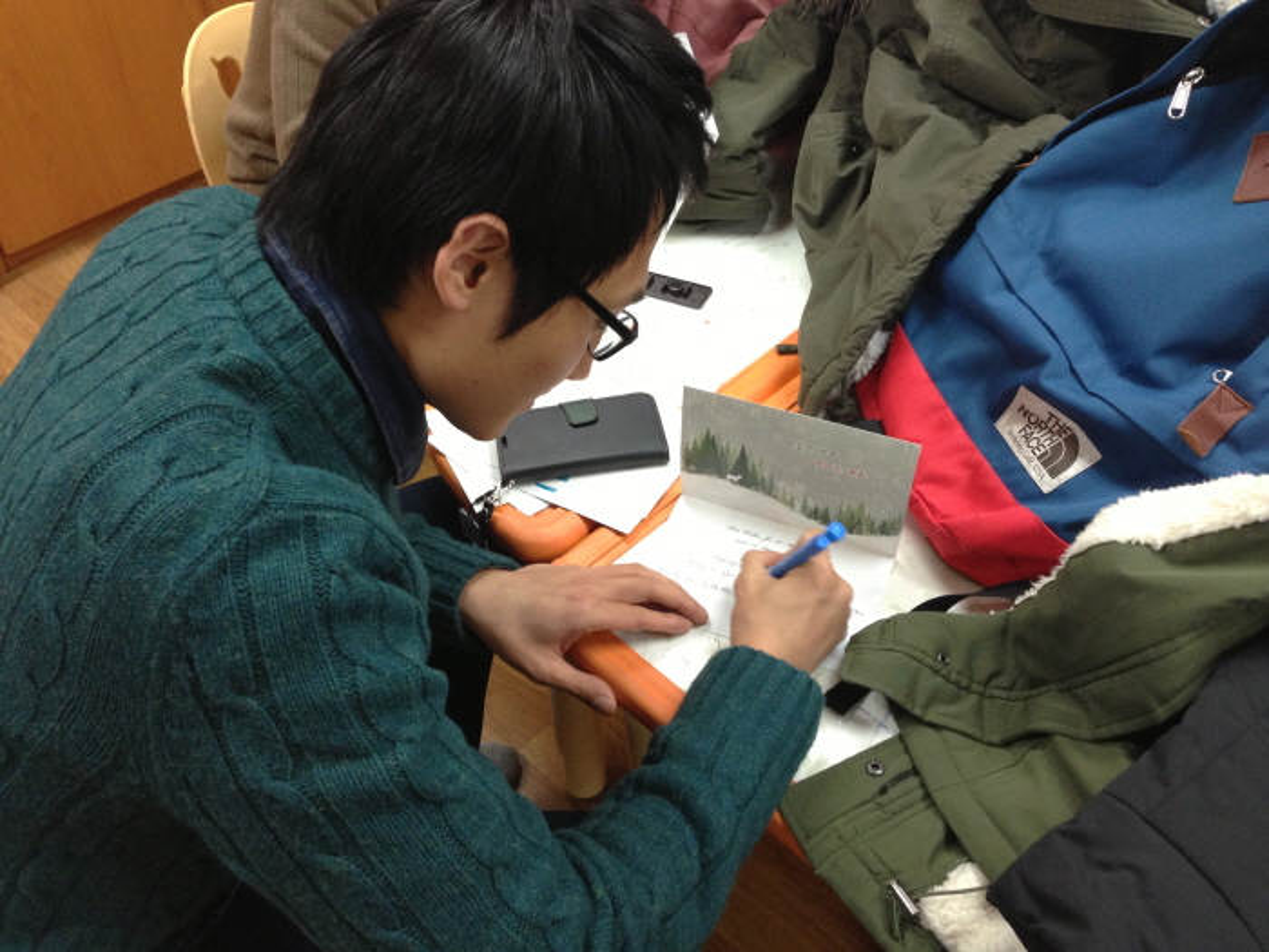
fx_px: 1210
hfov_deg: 55.4
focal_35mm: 33
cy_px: 476
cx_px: 634
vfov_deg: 42.9
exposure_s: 1/20
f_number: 2.4
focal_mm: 4.13
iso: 160
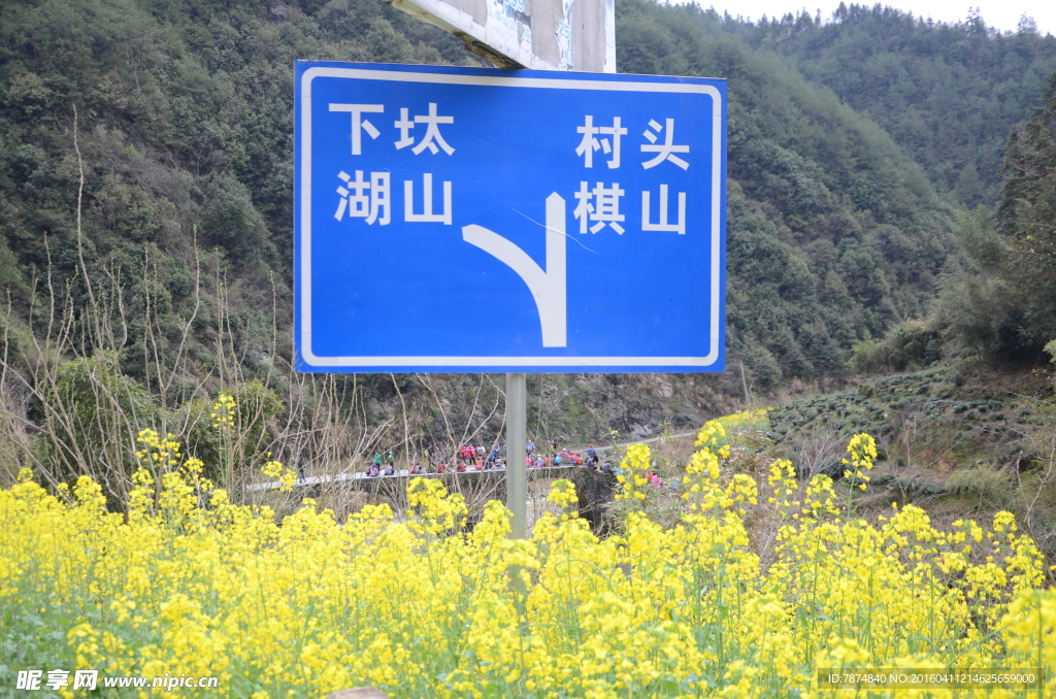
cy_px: 350
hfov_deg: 51.4
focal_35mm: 38
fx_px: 1098
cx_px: 528
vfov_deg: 35.3
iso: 100
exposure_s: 1/250
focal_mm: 25
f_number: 4
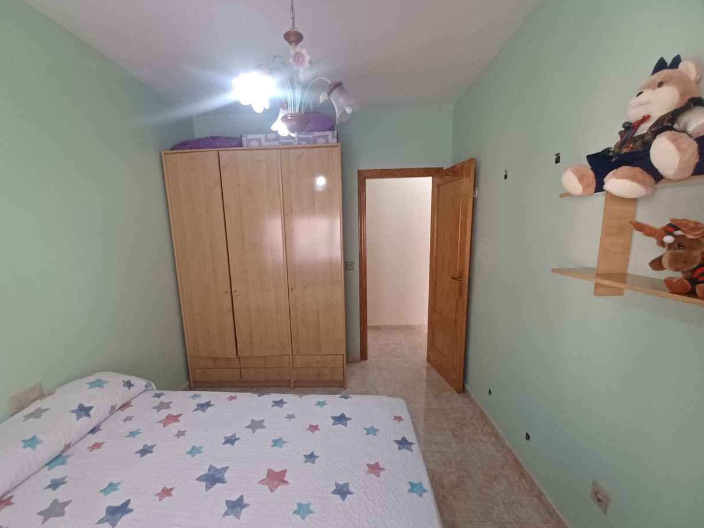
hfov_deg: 102.0
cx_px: 336
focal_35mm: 14
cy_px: 277
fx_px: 285
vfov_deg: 85.6
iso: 160
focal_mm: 1.42
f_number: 2.2
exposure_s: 1/33.3
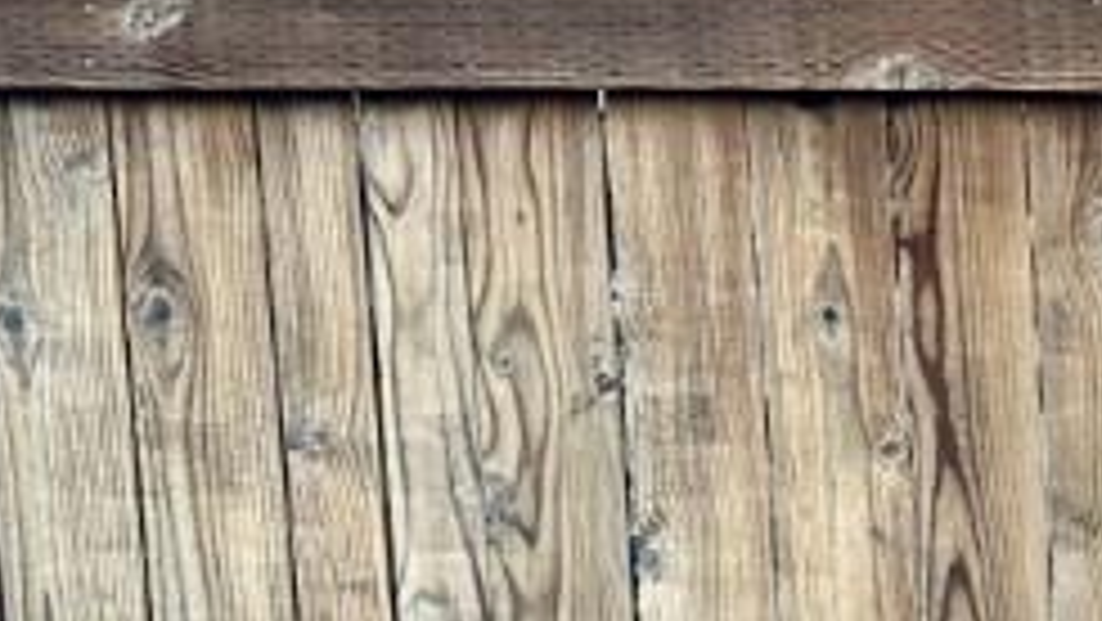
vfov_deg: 7.4
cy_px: 1037
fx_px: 4677
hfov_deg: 12.1
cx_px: 2128
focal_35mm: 160
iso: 80
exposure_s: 1/121
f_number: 1.78
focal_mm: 6.86
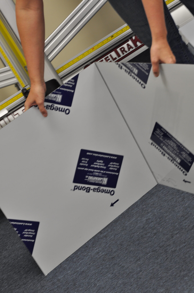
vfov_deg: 27.0
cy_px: 146
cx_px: 97
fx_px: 608
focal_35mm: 75
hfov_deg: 18.1
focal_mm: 50
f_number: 4
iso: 450
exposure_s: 1/40
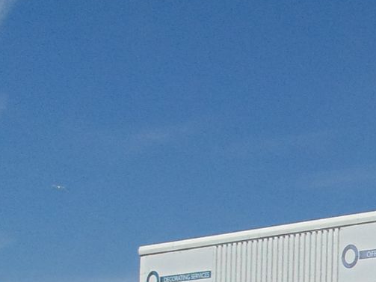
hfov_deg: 15.7
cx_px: 619
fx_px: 1216
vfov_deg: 12.6
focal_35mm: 112
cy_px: 421
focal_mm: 4
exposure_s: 1/250
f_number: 9.7
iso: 80
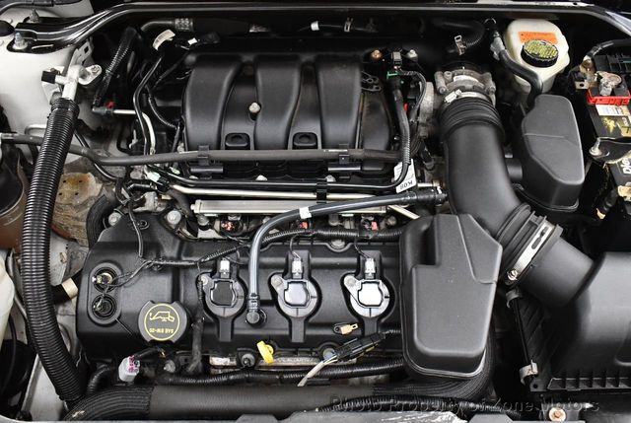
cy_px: 212
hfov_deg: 53.1
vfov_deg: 37.0
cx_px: 316
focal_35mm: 36
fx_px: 632
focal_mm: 18
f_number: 3.5
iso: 3200
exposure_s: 1/125
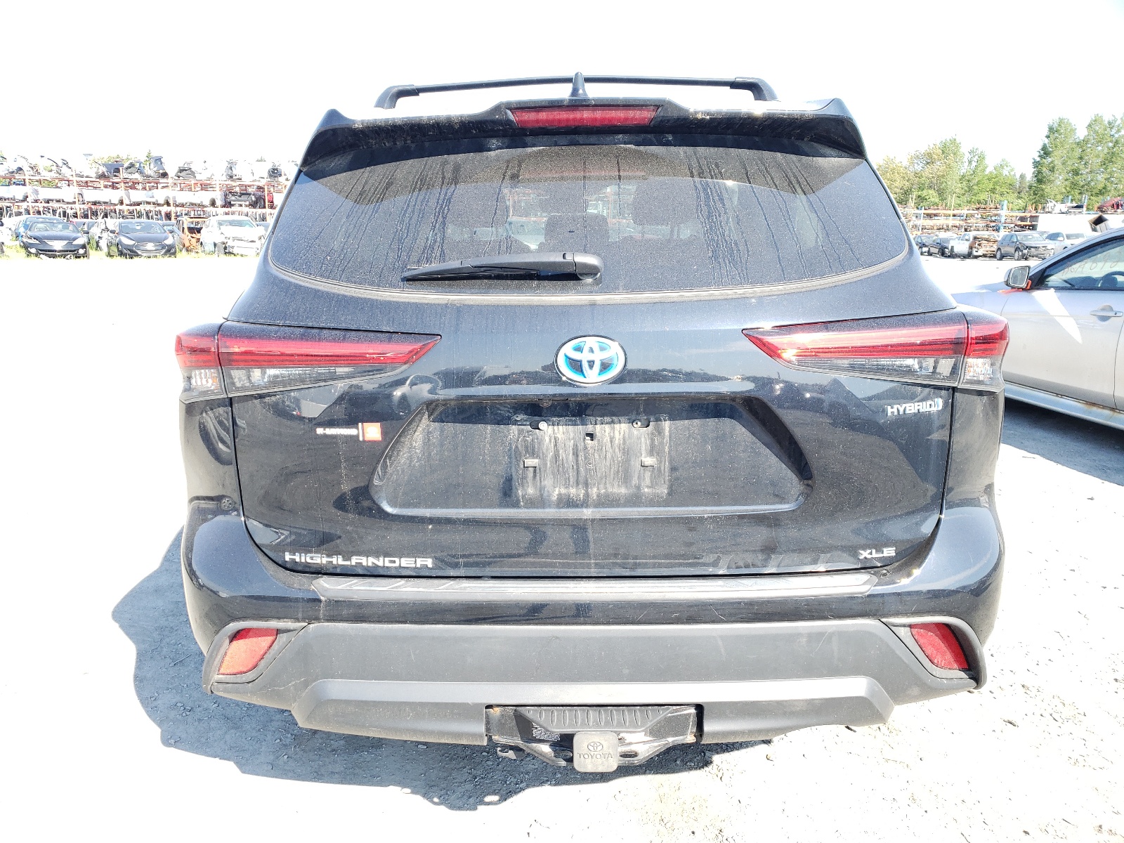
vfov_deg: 53.1
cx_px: 562
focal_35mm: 26
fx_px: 844
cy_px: 422
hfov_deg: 67.3
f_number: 1.5
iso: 50
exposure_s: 1/455
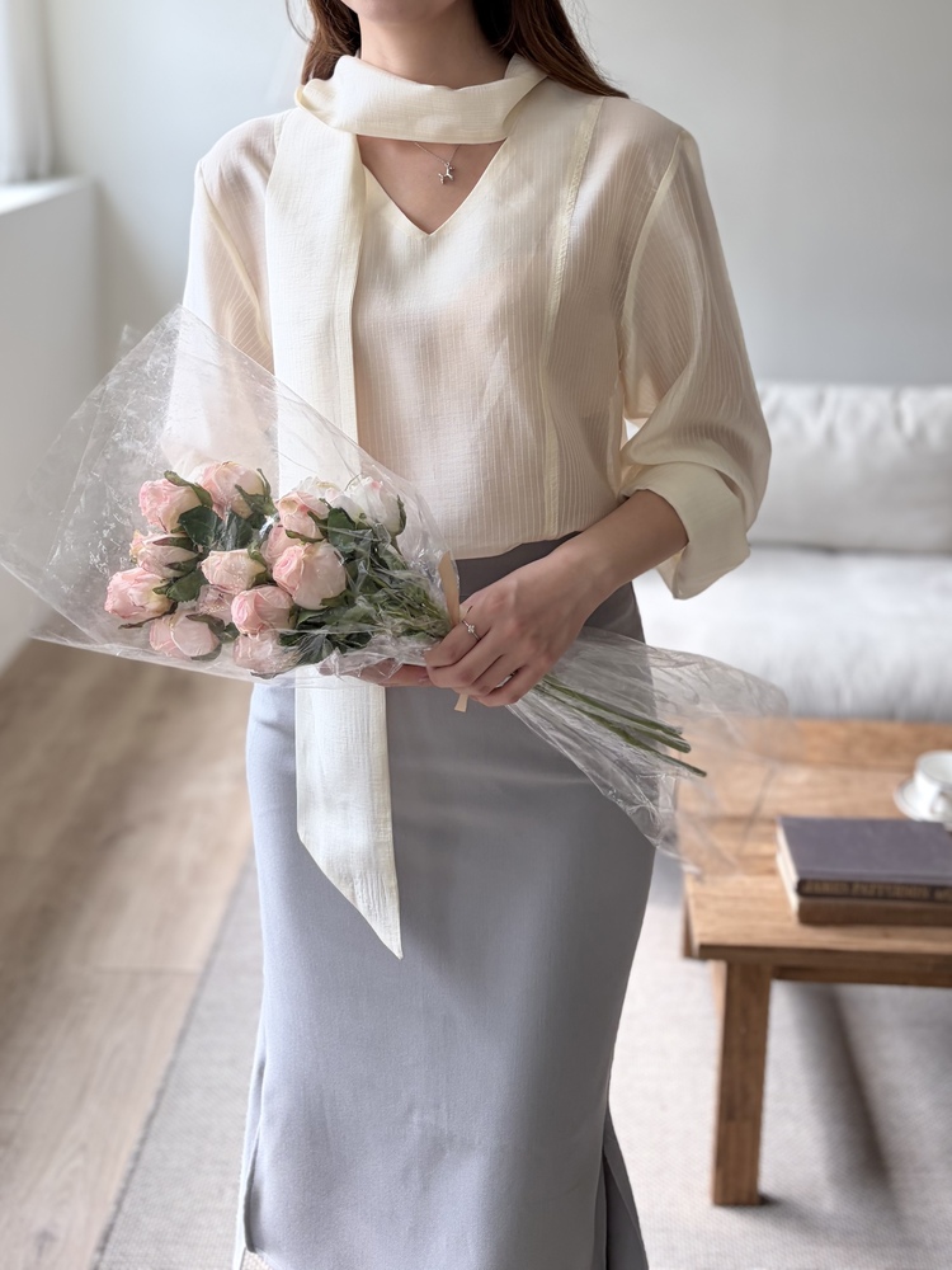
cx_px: 476
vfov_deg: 67.3
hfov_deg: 53.1
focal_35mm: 26
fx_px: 953
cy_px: 635
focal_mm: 5.96
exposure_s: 1/243
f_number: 1.6
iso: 50
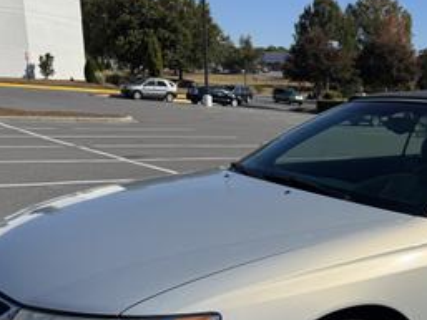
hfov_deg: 38.4
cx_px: 362
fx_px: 580
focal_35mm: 47
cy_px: 277
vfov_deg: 29.8
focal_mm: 6.76
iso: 80
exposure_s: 1/7092
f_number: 1.78
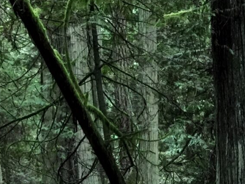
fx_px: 920
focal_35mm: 130
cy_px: 250
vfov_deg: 11.1
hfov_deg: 15.1
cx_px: 76
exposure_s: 1/15
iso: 64
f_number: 2.2
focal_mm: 4.15
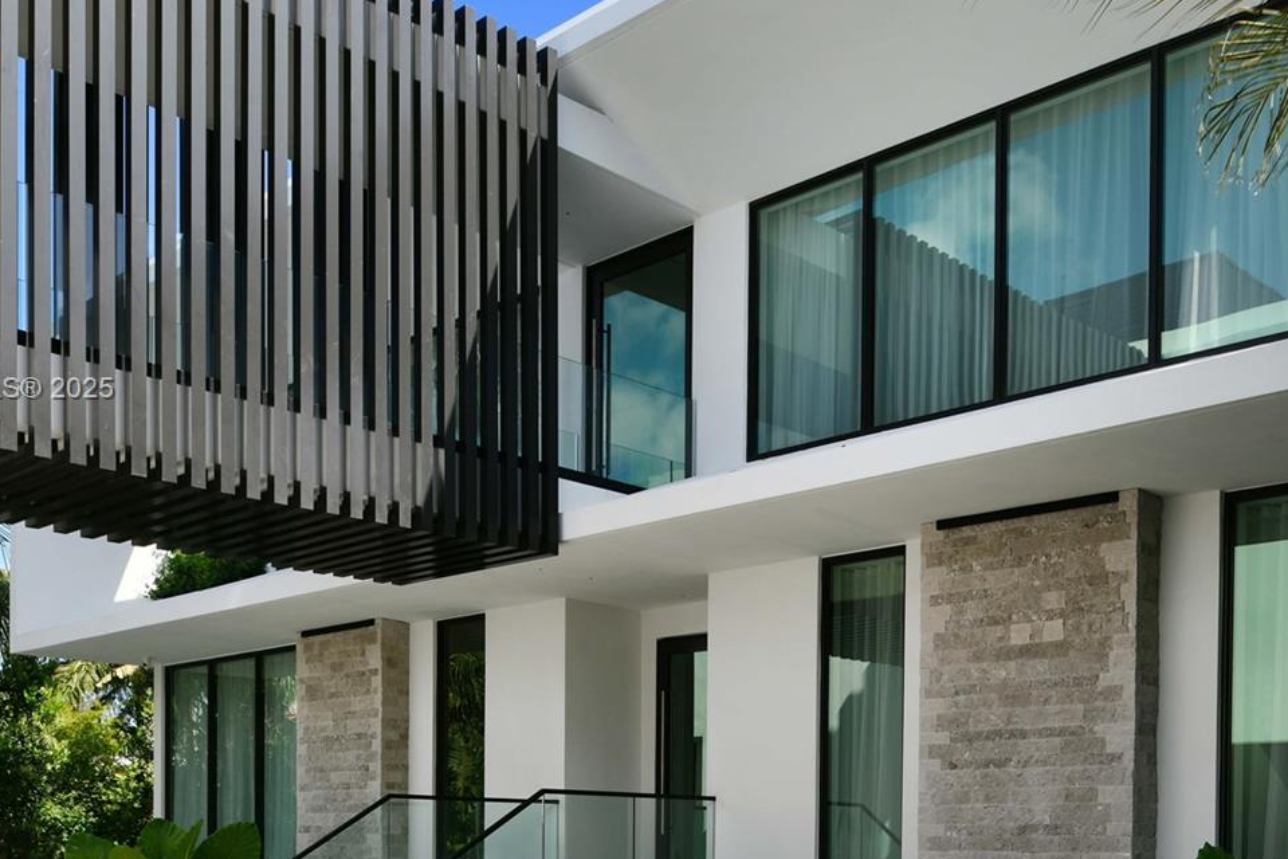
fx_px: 1431
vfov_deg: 33.4
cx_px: 758
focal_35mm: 40
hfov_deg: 48.2
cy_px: 391
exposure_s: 1/100
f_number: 11
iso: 100
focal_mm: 24
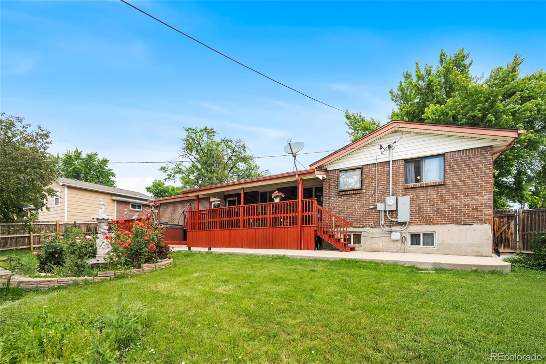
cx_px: 273
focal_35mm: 16
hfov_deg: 95.0
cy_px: 182
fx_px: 250
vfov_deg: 72.0
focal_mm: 16.5
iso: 500
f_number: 7.1
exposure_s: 1/400
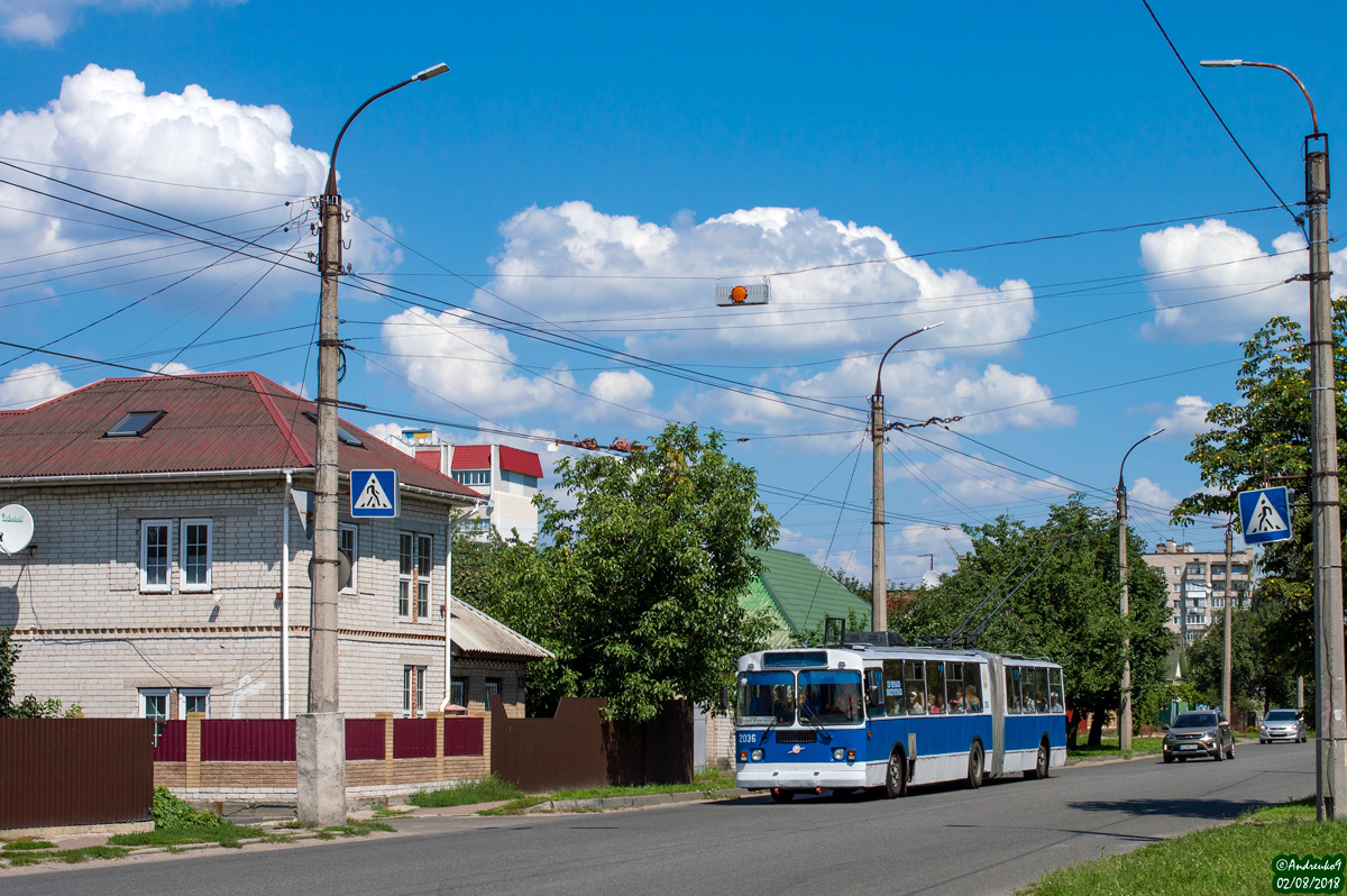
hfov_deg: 37.9
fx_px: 1963
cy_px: 448
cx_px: 674
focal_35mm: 52
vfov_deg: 25.7
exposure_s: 1/800
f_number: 8
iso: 100
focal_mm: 35
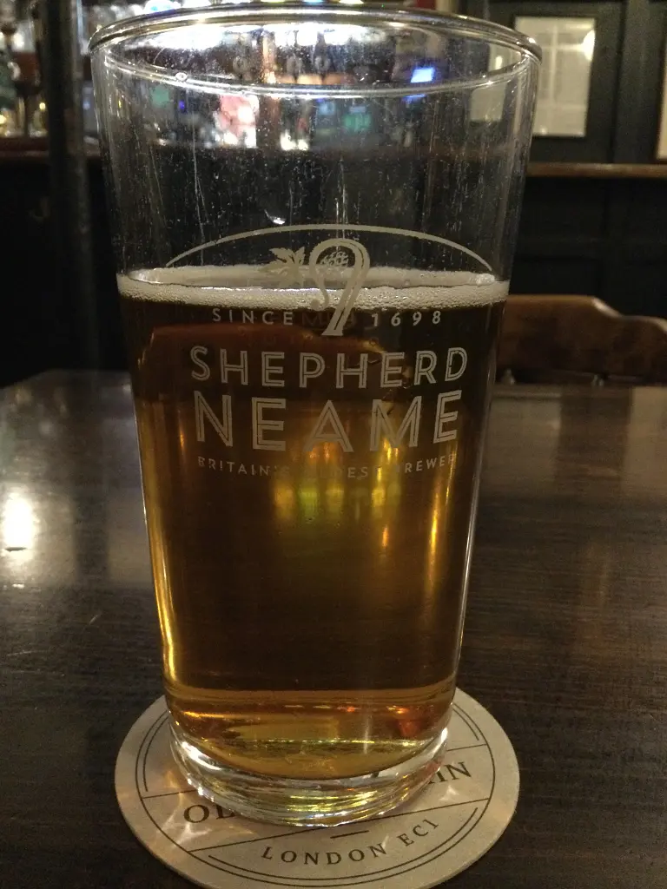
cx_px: 334
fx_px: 796
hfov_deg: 45.4
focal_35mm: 31
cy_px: 444
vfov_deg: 58.4
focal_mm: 3.3
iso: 800
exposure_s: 1/17
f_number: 2.4
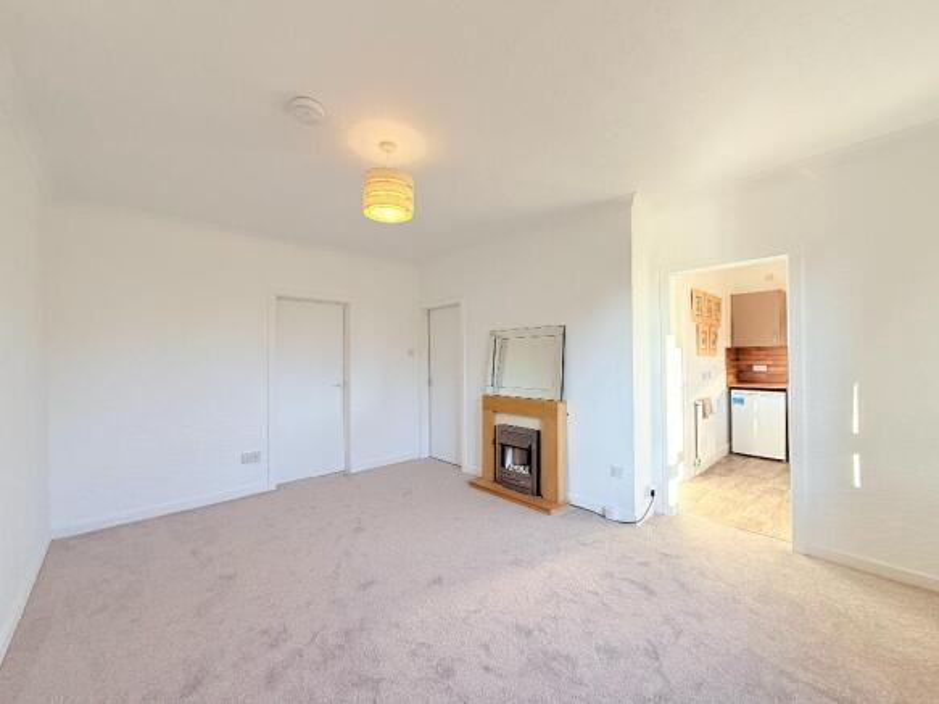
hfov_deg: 102.1
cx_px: 470
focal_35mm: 14
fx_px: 380
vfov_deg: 85.7
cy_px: 352
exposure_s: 1/114
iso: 64
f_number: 2.2
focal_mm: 2.22
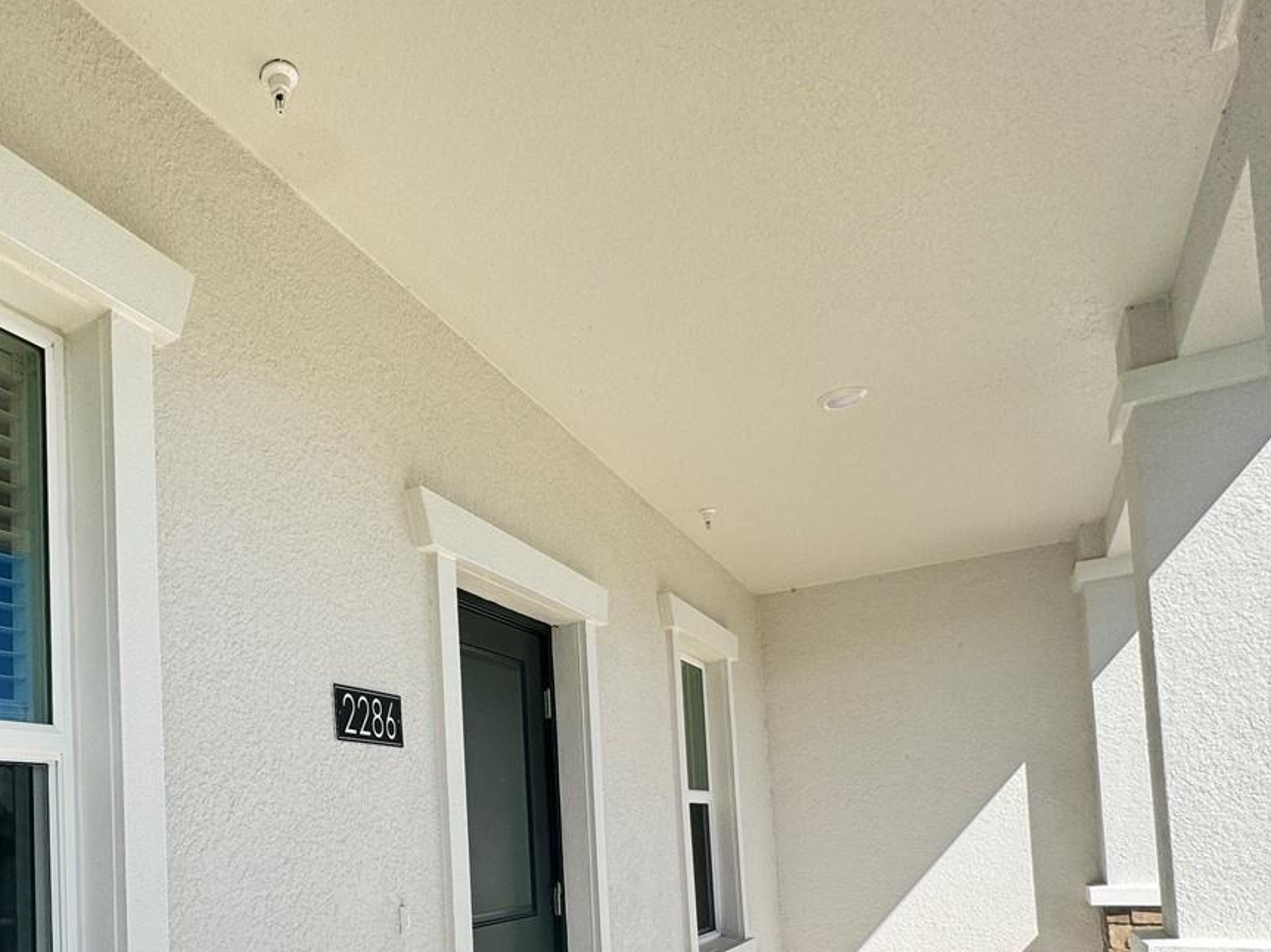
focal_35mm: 26
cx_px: 348
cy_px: 797
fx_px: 954
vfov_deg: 49.1
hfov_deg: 64.1
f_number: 2.2
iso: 40
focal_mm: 2.22
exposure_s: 1/727
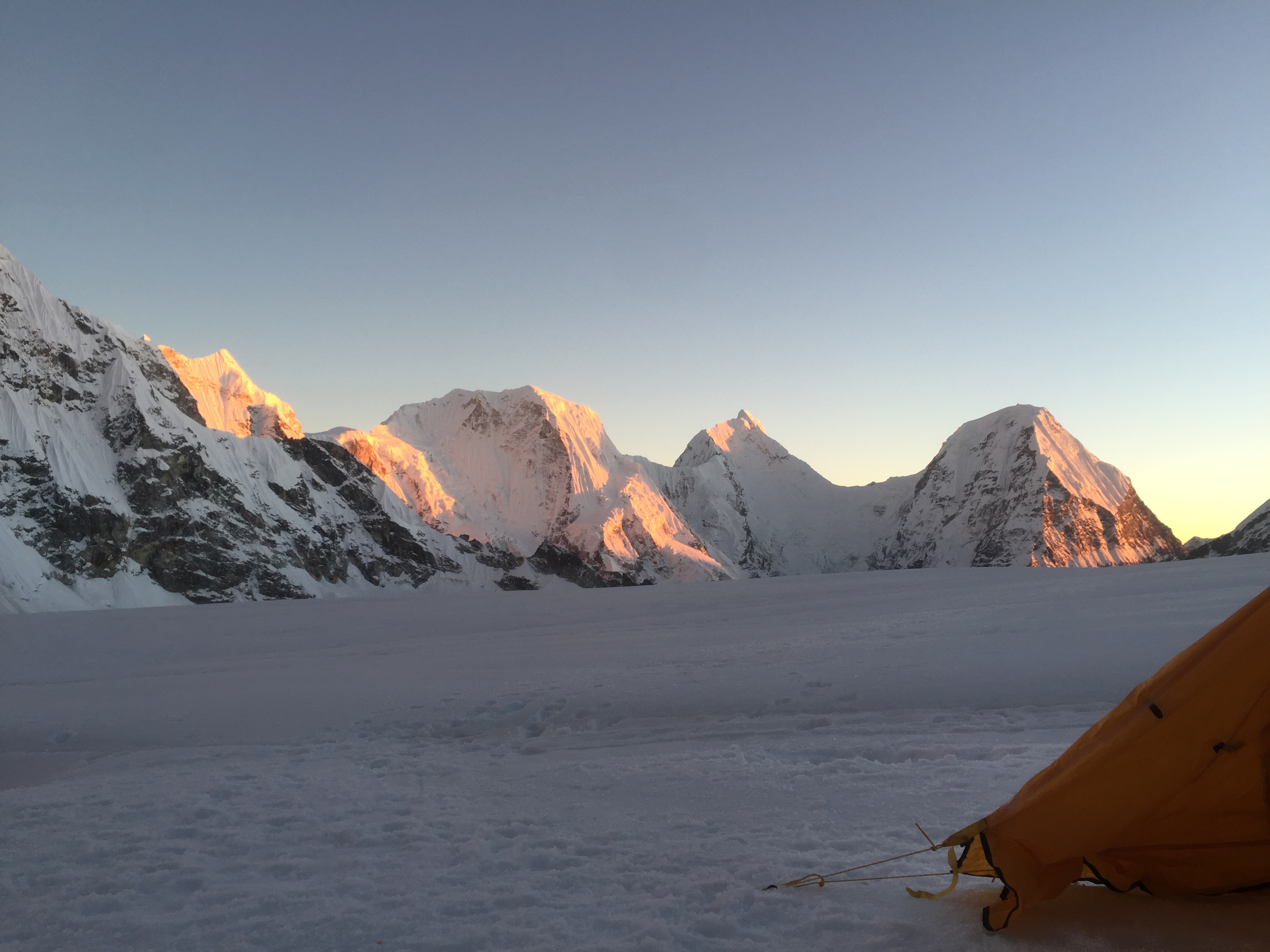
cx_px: 635
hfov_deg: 61.7
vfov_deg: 48.2
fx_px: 1064
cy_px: 476
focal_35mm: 29
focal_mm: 4.15
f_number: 2.2
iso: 32
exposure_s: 1/101
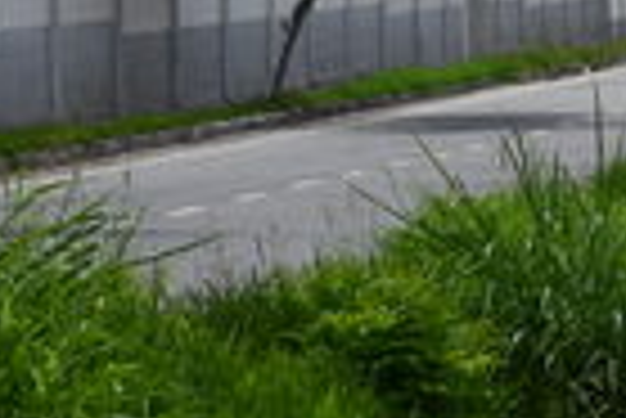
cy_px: -103
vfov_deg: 5.3
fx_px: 4508
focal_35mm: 259
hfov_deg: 7.5
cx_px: 1455
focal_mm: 30
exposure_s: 1/320
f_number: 9
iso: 100
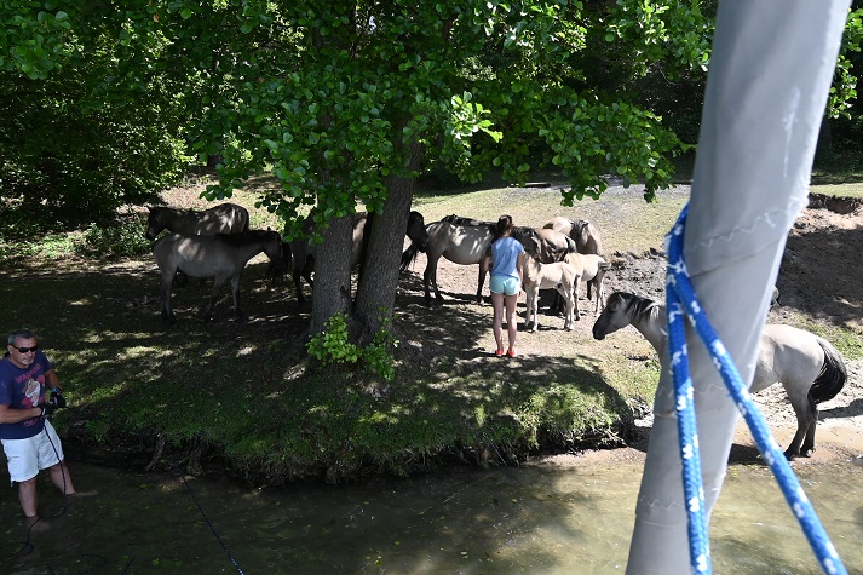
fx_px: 575
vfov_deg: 53.0
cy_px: 258
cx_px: 389
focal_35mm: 24
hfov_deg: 73.6
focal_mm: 12
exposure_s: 1/250
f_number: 5.6
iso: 125
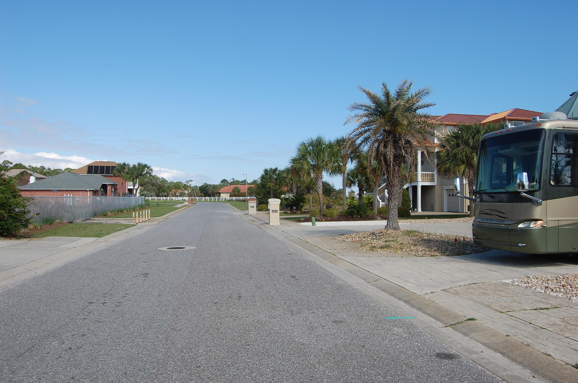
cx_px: 289
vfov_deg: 47.8
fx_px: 433
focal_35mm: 27
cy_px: 192
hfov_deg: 67.5
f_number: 9
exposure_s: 1/320
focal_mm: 18
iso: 200
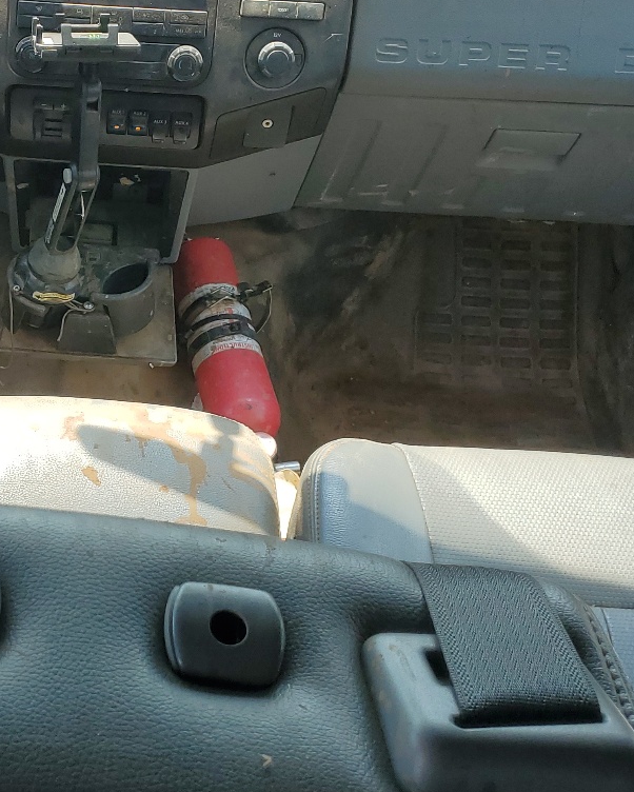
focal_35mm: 54
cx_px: 51
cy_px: 317
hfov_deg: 27.0
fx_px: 1266
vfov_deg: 34.6
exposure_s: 1/588
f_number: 1.5
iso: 50
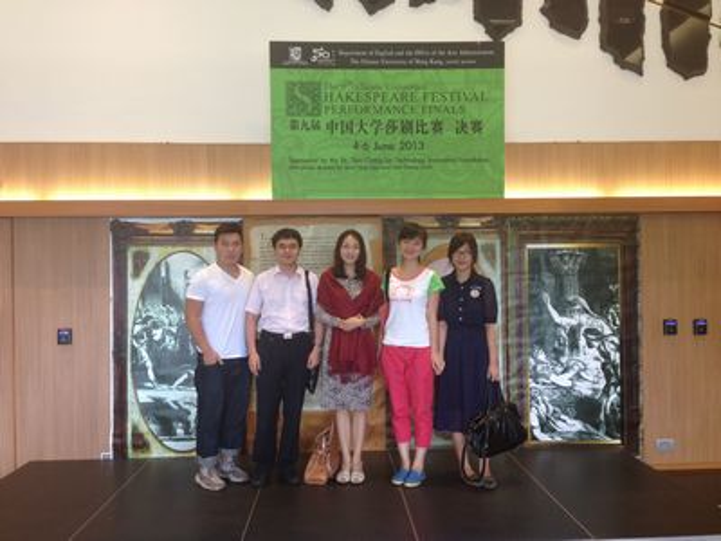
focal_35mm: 33
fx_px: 687
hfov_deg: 55.4
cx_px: 360
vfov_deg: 42.9
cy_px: 270
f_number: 2.4
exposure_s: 1/20
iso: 50
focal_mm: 4.13
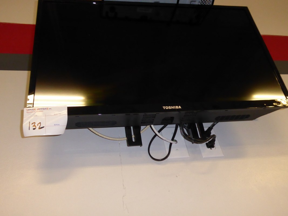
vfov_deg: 41.8
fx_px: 283
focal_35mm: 34
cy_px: 108
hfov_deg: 54.0
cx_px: 144
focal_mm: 5.8
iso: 800
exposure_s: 1/60
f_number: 3.6
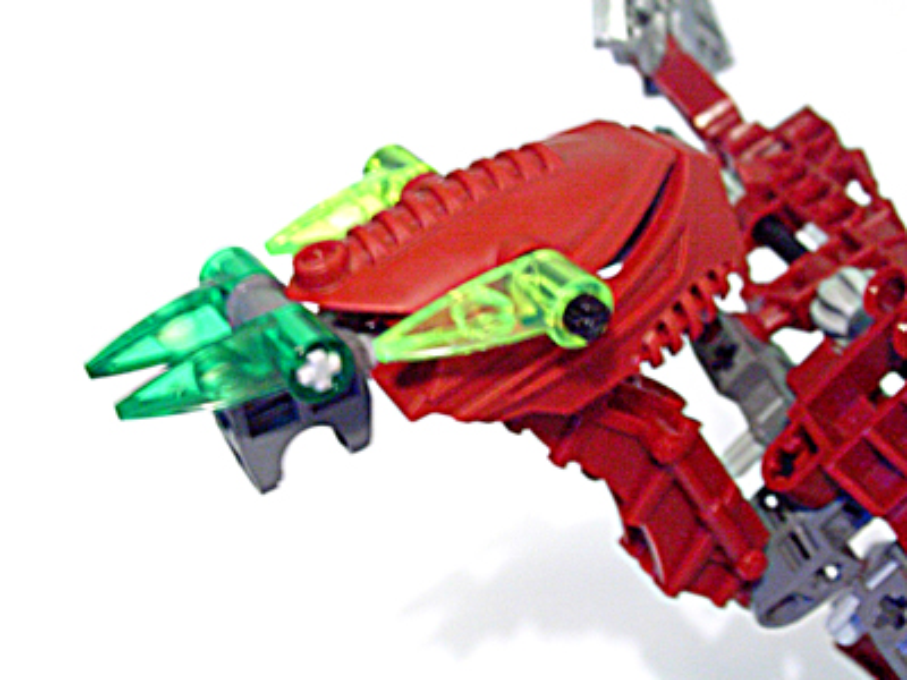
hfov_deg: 30.7
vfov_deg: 23.3
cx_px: 454
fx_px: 1651
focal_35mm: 63
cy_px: 340
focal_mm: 9.6
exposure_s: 1/1.1
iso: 200
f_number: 3.5
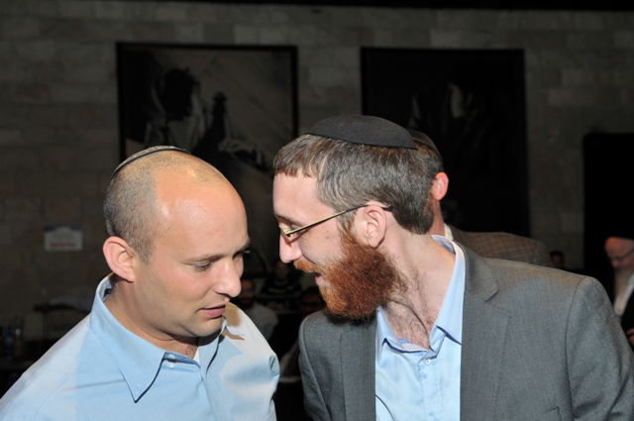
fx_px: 897
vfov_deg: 26.4
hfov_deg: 38.9
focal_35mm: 51
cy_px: 210
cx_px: 317
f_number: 3.5
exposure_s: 1/100
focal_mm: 34
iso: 250
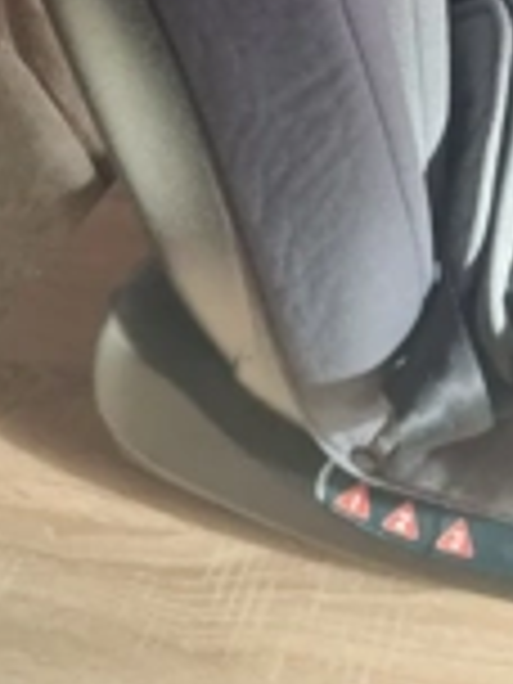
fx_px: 1245
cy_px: -198
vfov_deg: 26.3
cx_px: 513
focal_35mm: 63
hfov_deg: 22.4
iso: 200
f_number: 1.8
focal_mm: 6.7
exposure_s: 1/100
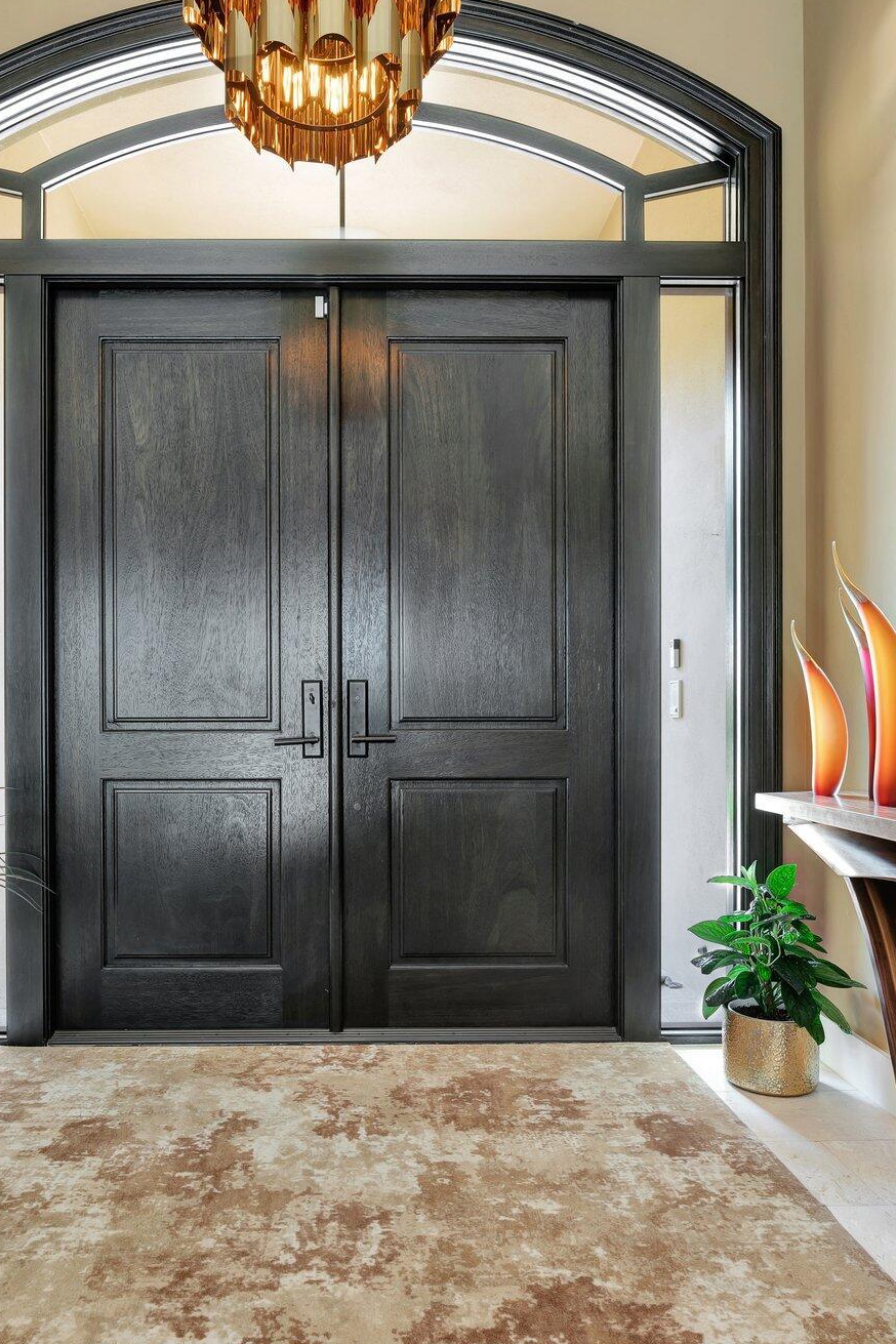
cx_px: 364
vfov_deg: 71.5
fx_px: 933
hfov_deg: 51.0
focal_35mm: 25
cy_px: 690
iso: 100
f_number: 5.6
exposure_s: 1/2
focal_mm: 16
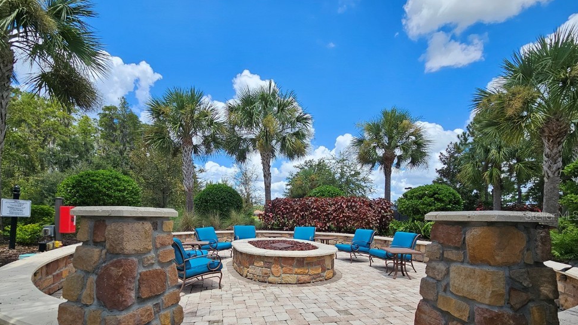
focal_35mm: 15
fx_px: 230
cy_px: 215
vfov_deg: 68.7
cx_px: 276
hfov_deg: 102.9
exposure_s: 1/1513
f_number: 2.2
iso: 50
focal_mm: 2.2
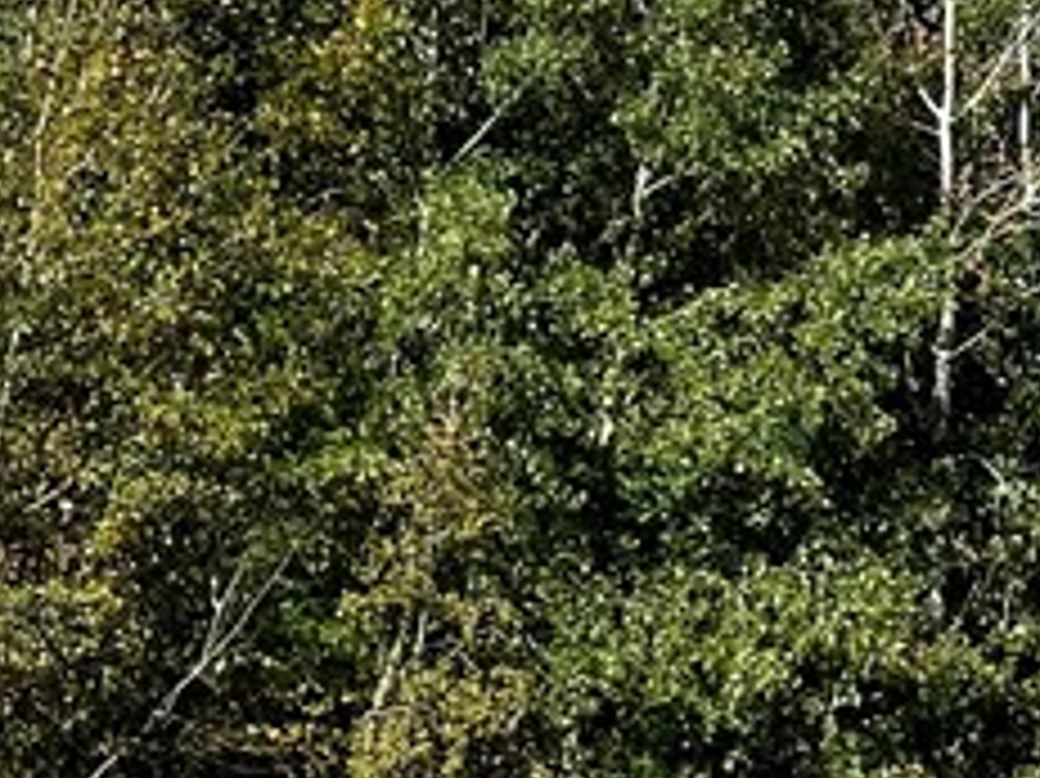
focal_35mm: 213
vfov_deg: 7.0
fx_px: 6396
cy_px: 261
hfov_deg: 9.2
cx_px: 1274
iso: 64
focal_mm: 6.86
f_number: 1.78
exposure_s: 1/3876
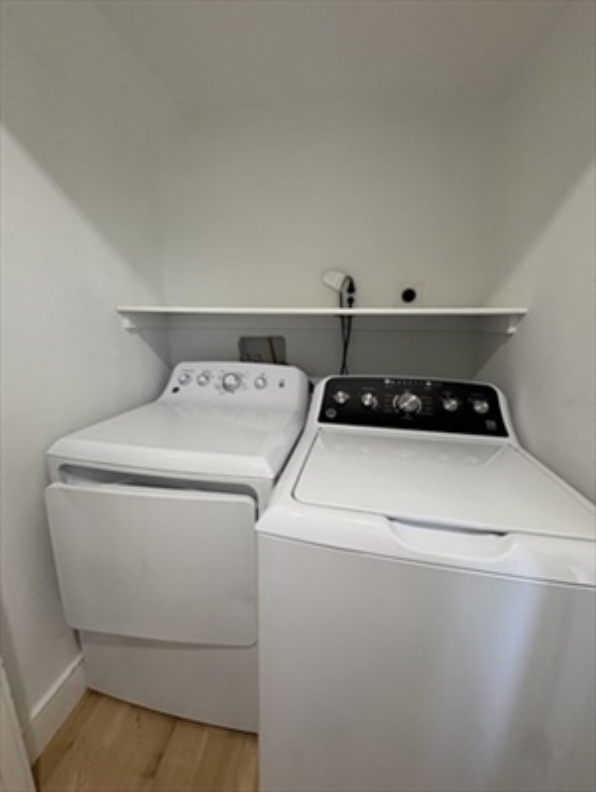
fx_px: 321
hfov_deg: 85.8
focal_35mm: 14
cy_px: 396
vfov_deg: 102.0
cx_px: 298
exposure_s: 1/60
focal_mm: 2.22
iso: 160
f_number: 2.2
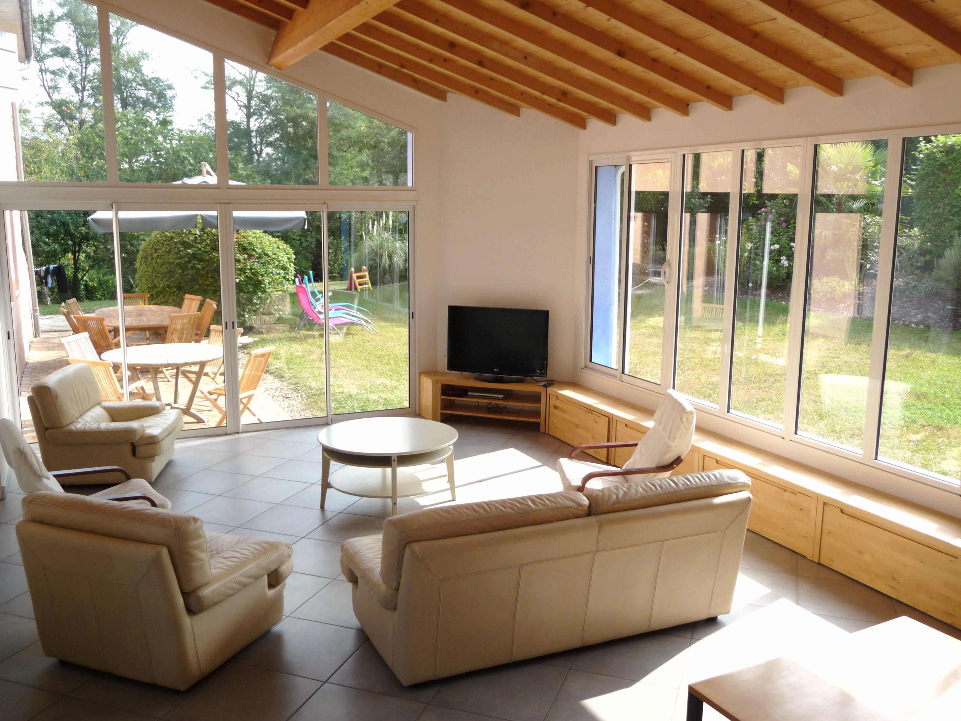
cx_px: 480
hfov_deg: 56.8
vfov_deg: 44.2
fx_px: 888
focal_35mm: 32
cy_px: 360
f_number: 3.5
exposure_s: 1/250
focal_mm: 5.3
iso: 100
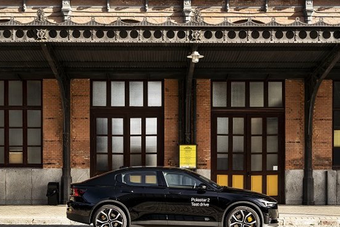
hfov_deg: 32.4
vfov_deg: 21.9
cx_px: 183
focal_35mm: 62
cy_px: 121
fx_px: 586
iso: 100
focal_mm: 50
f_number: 5.6
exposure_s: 1/200
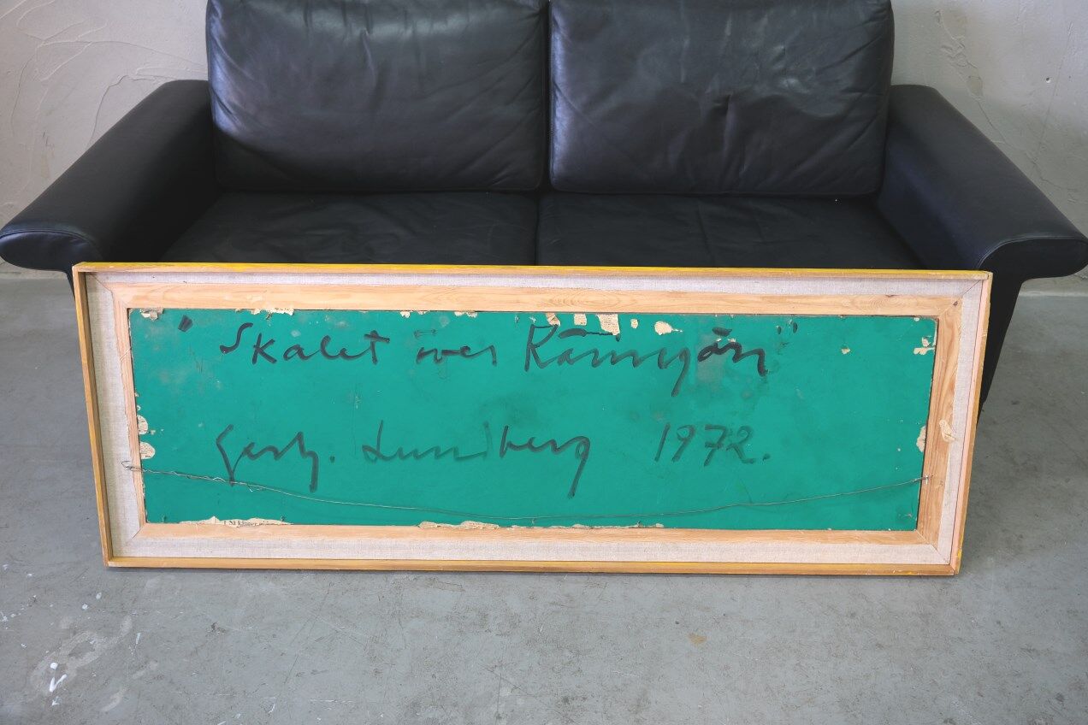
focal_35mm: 32
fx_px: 967
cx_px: 544
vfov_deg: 41.1
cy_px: 362
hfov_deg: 58.7
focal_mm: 21.2
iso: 800
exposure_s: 1/30
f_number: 4
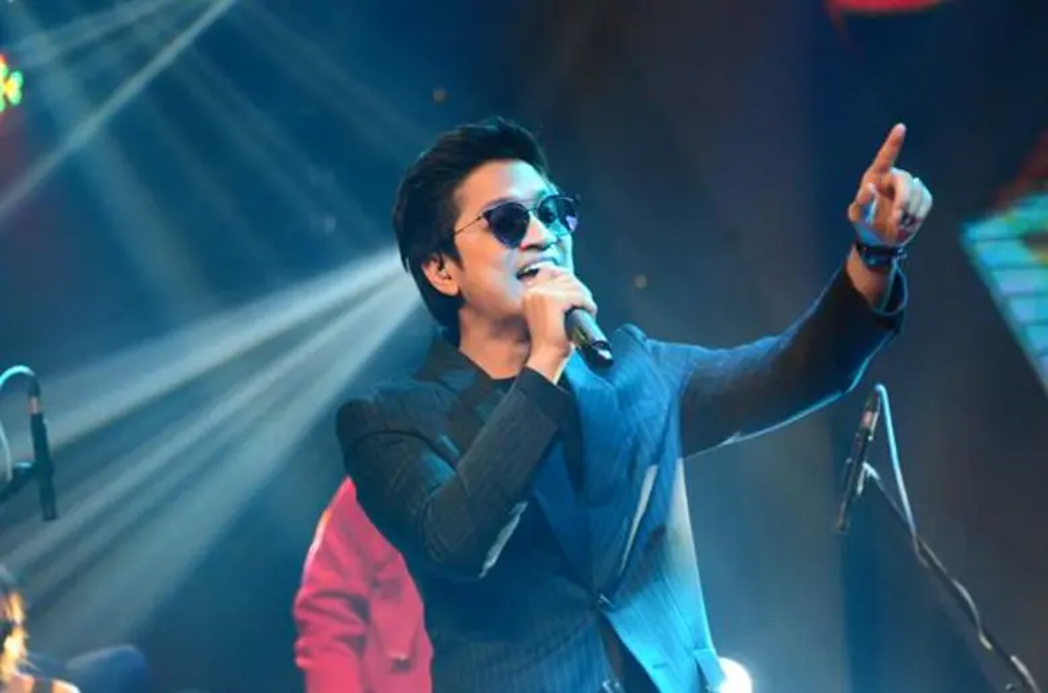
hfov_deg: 6.0
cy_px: 346
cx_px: 524
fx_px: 10019
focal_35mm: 345
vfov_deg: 4.0
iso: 6400
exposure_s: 1/500
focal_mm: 230
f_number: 5.6
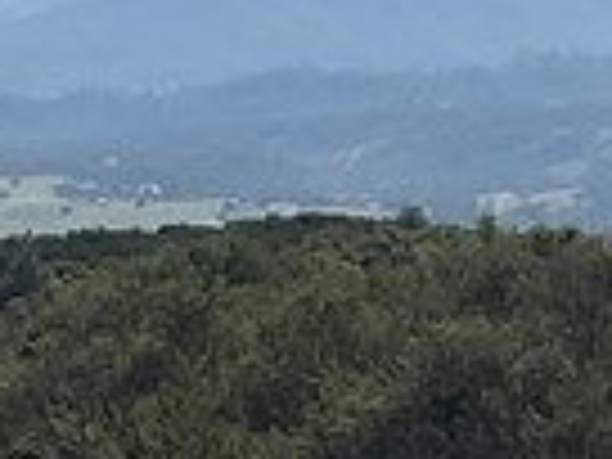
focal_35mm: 218
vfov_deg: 6.7
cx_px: -680
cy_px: 716
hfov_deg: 8.5
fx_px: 3854
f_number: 1.8
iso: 16
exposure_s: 1/3125
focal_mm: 3
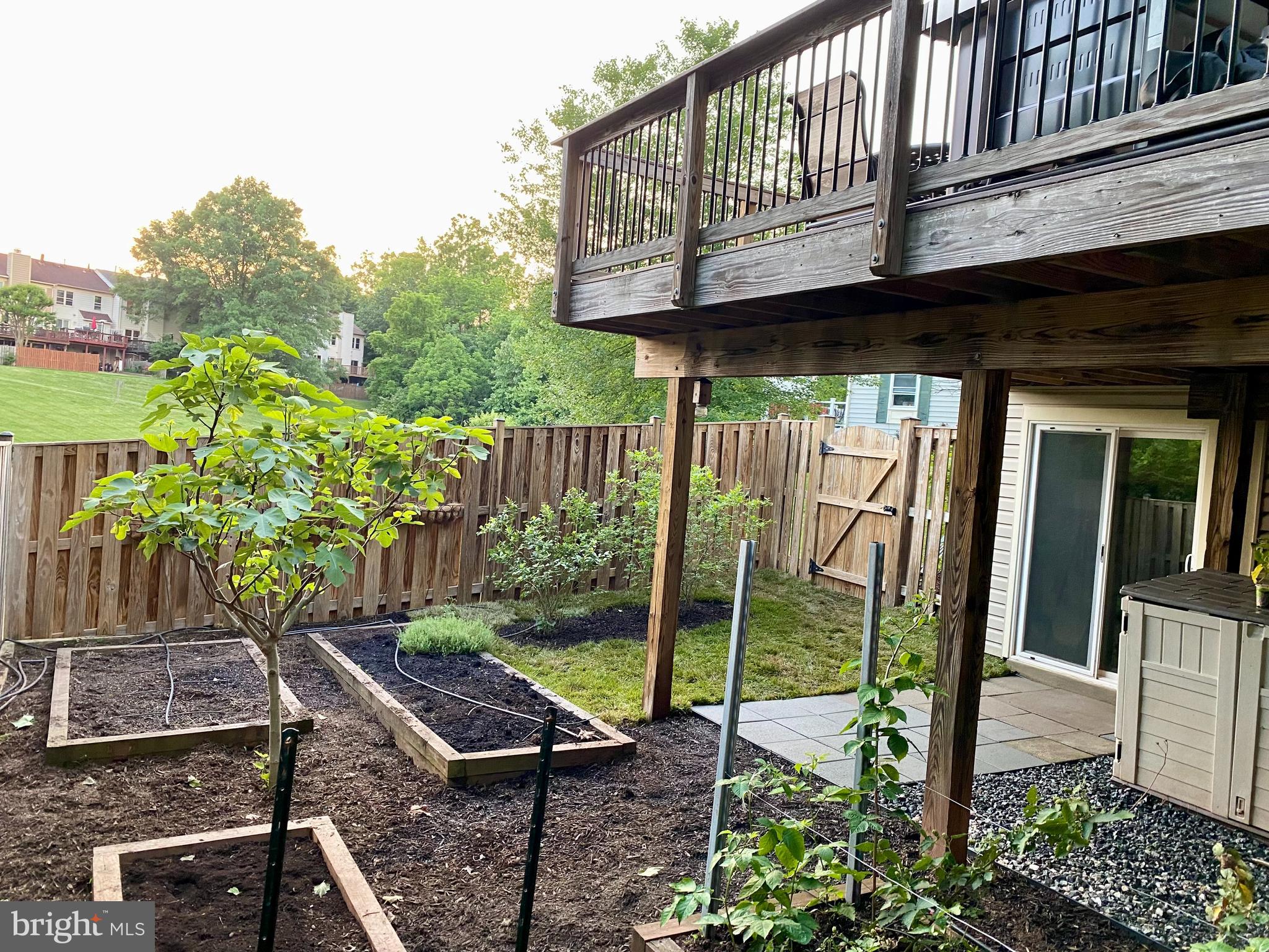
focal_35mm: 26
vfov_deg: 53.1
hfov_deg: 67.3
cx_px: 634
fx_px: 953
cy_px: 476
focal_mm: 4.25
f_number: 1.8
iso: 125
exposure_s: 1/68
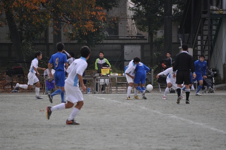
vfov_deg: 4.6
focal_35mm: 300
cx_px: 113
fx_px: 1880
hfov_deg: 6.9
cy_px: 75
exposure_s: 1/1250
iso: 400
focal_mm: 200
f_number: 5.6
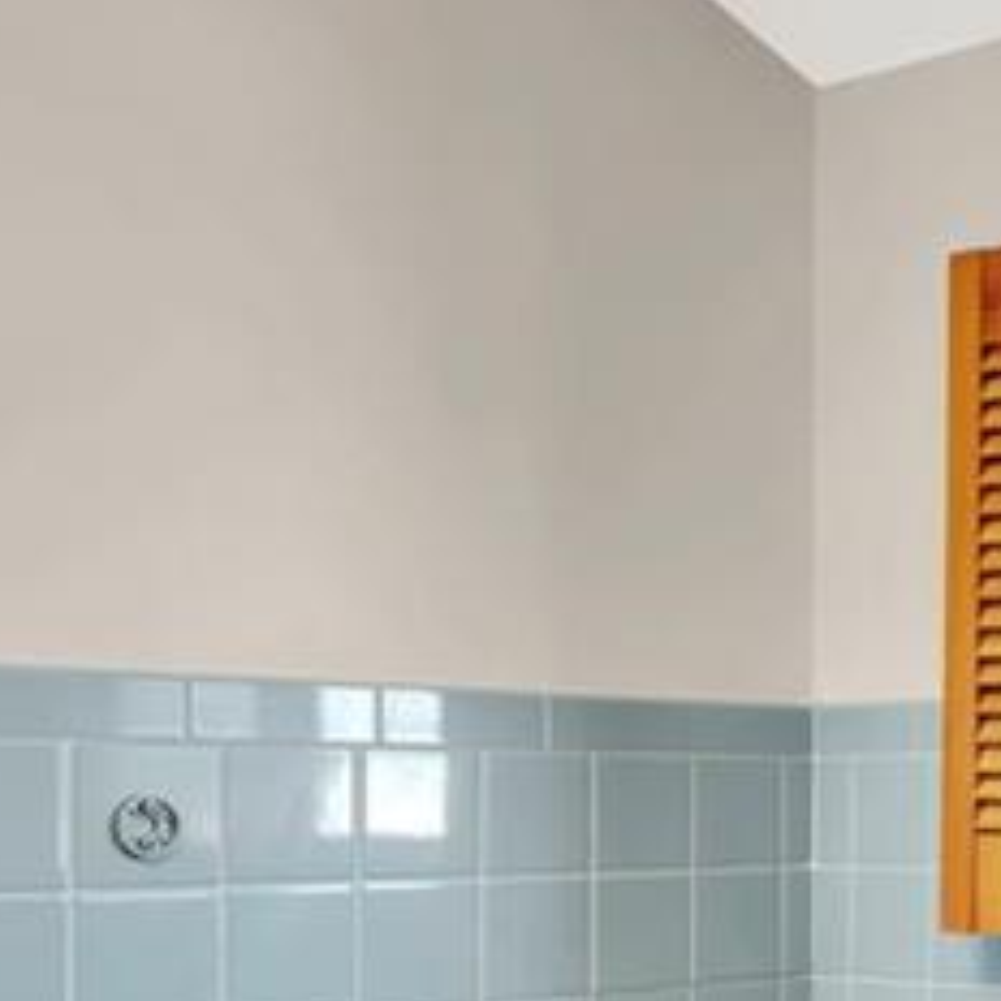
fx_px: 1963
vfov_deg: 28.1
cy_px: 772
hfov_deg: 24.8
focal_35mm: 60
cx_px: 1312
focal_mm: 16
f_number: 5
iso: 320
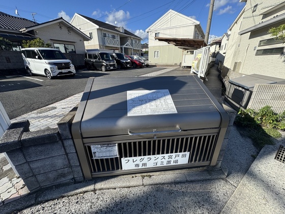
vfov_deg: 85.7
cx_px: 142
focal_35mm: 14
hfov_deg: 102.1
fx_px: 115
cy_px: 107
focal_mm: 2.22
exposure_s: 1/1217
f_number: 2.2
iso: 50
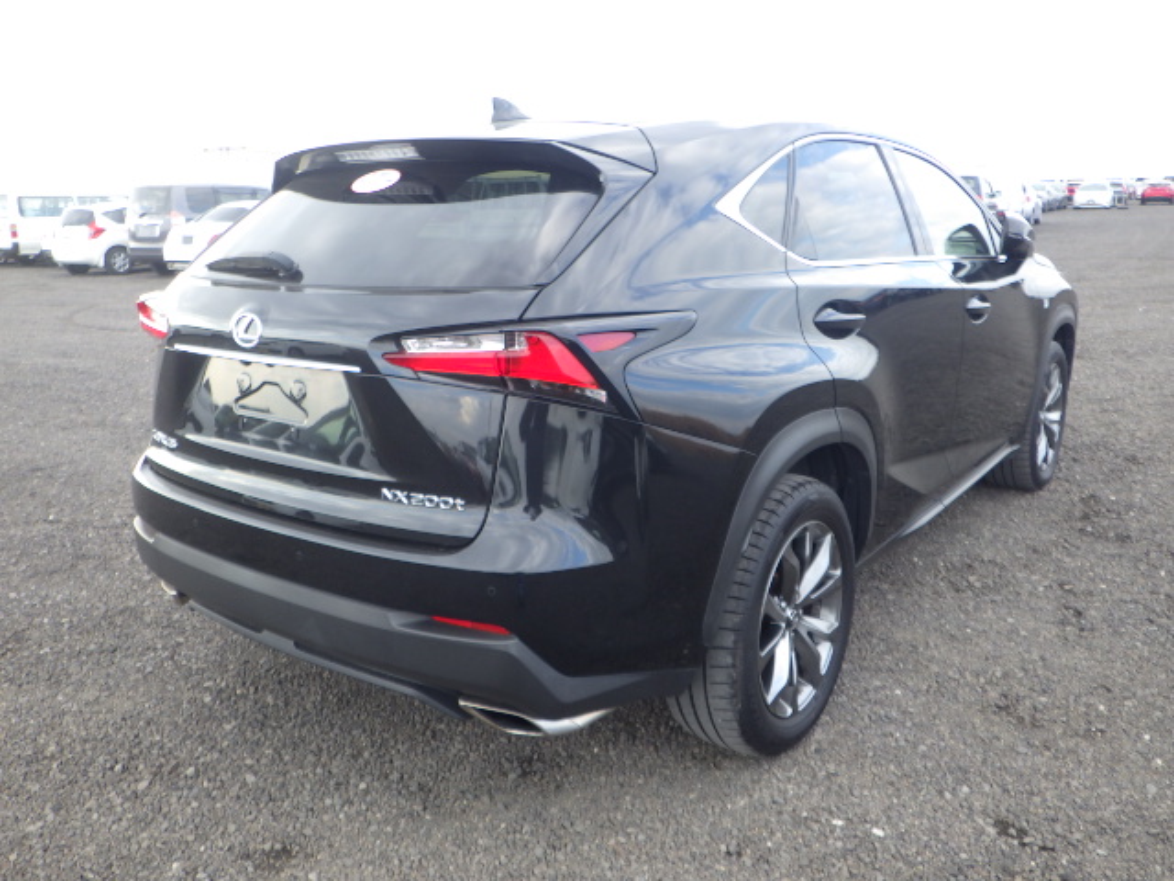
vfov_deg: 49.7
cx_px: 587
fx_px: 950
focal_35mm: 28
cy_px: 440
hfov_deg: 63.4
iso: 125
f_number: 3.5
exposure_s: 1/125
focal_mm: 5
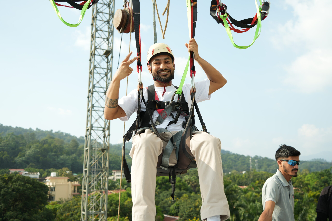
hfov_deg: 53.1
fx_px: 332
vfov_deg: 36.9
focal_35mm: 36
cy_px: 110
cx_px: 166
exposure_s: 1/400
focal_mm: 36
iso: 100
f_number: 4.5
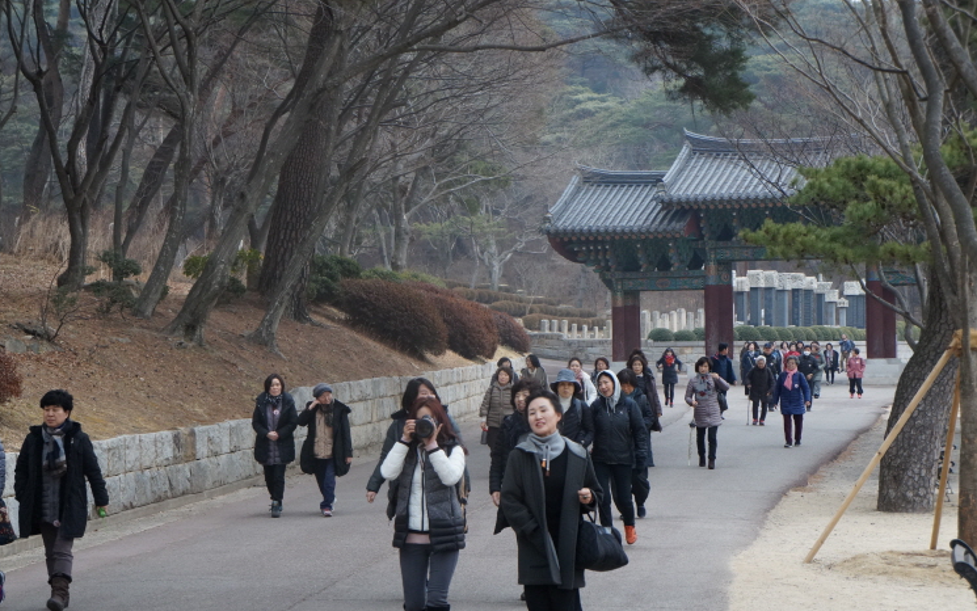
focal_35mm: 85
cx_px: 487
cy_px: 320
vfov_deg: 15.5
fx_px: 2251
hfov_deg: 24.5
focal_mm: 55
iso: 800
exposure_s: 1/160
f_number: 5.6
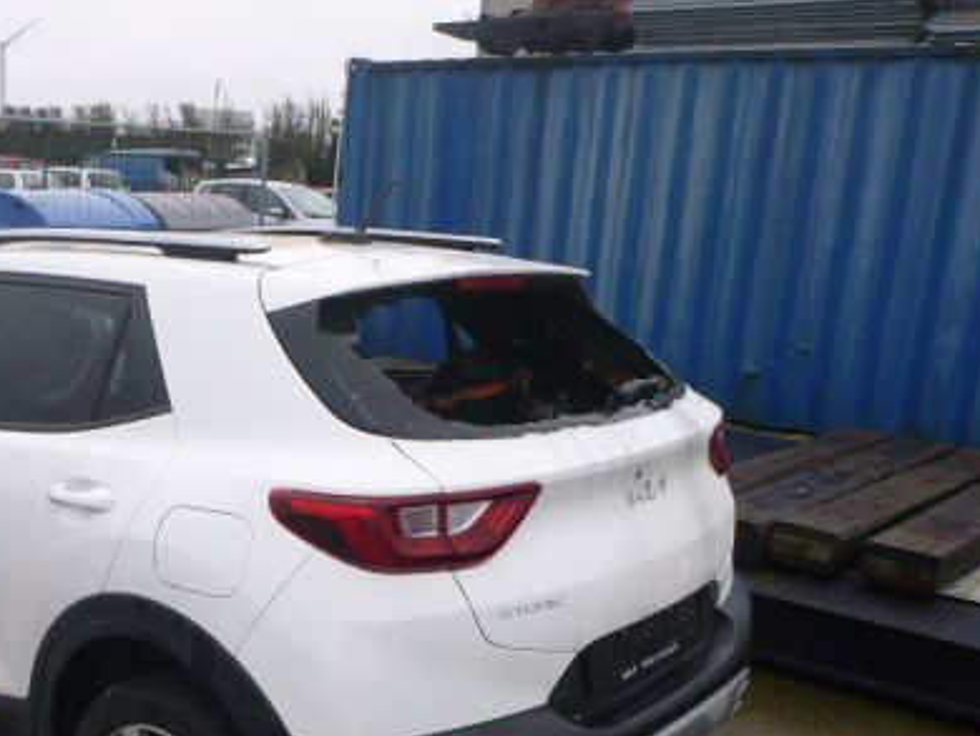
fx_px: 1161
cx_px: 211
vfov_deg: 34.9
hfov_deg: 43.8
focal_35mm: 41
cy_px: 480
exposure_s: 1/60
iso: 125
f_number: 3.9
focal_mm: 4.5
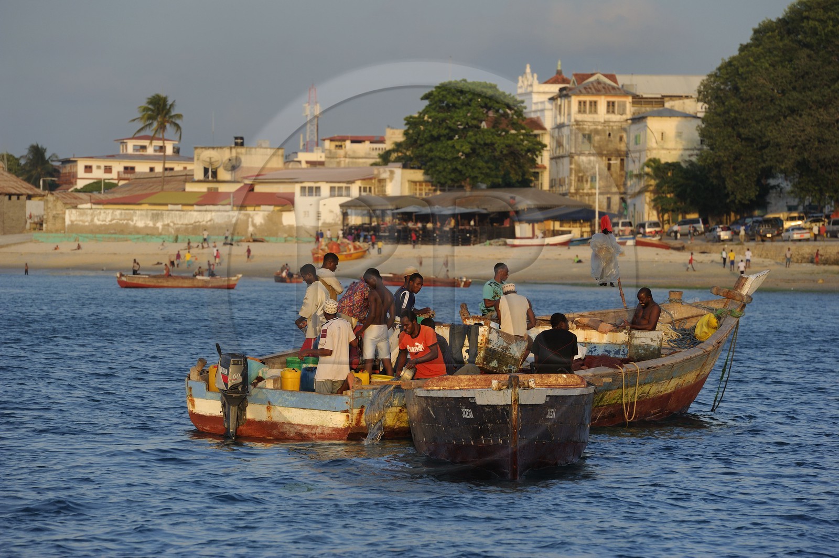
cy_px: 279
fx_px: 4657
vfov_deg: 6.9
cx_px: 420
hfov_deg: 10.3
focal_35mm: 200
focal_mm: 200
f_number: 6.3
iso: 400
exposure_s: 1/320
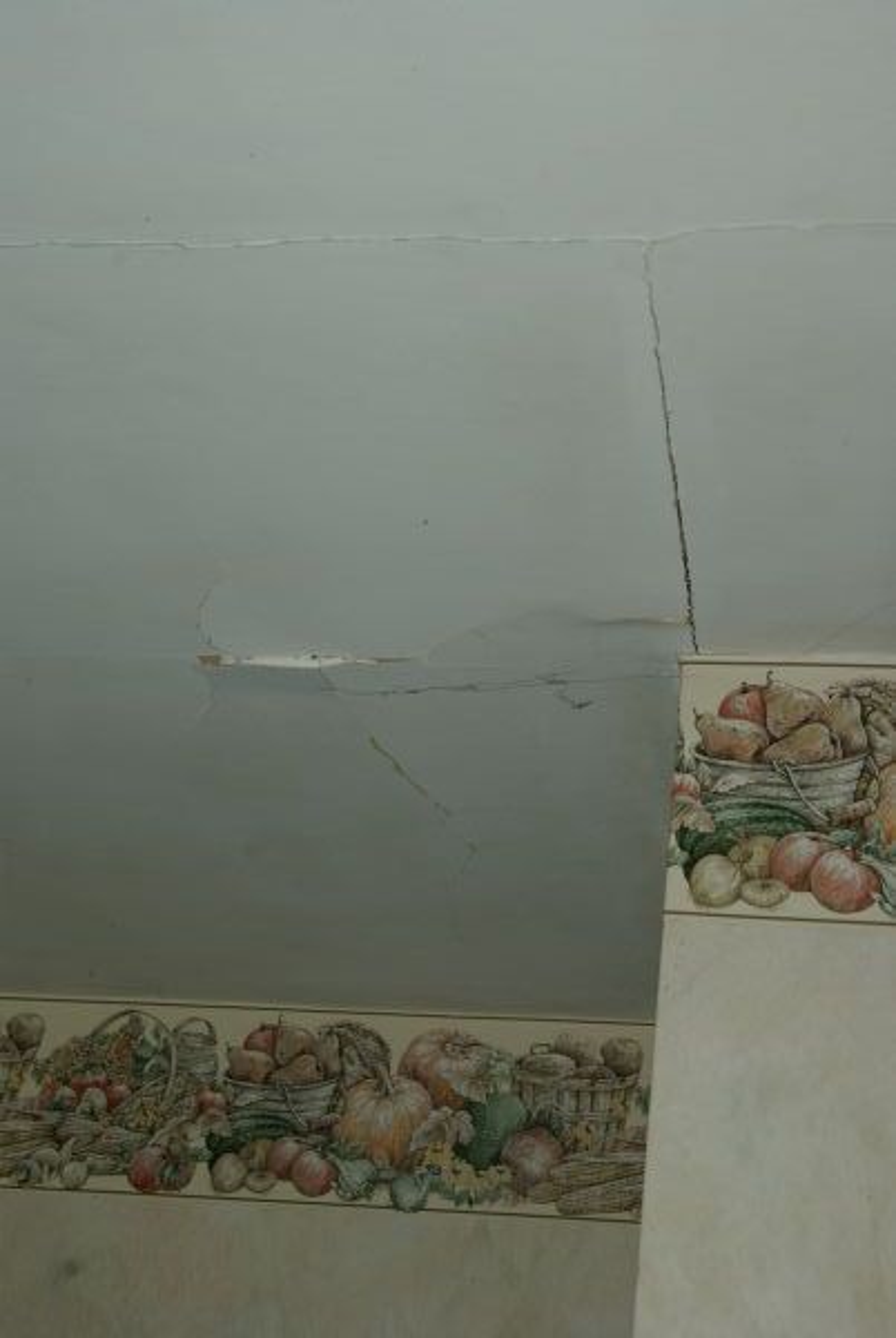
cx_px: 448
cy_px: 669
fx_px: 2232
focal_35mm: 60
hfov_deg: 22.7
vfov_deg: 33.4
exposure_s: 1/180
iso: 400
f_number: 6.7
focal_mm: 40
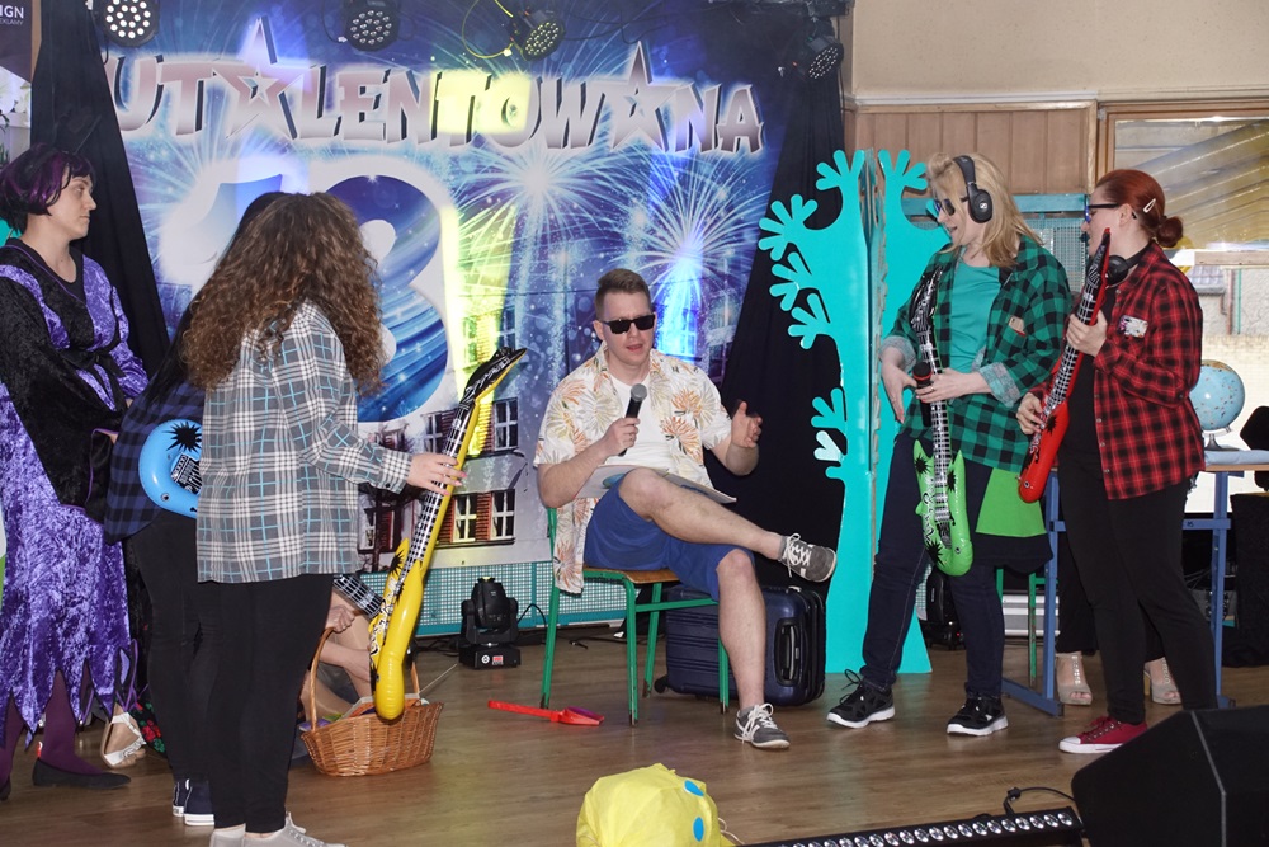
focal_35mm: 75
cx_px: 634
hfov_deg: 27.0
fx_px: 2644
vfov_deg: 18.2
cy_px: 424
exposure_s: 1/80
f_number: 5
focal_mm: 50
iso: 1250
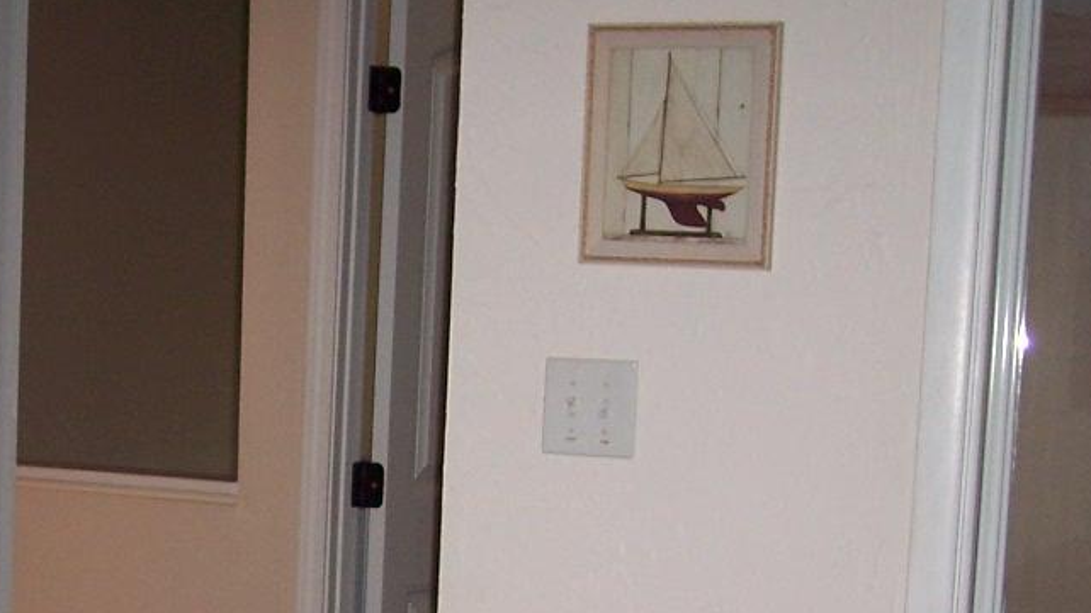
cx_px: 158
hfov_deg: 21.2
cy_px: 727
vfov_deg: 12.0
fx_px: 2864
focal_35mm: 99
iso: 100
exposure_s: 1/60
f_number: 2.8
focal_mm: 8
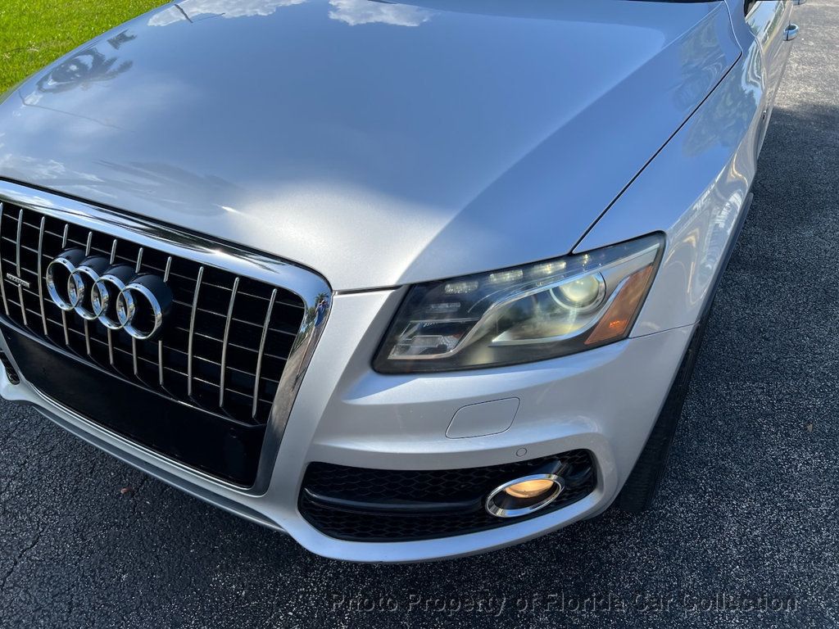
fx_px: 630
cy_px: 314
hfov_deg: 67.3
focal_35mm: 26
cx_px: 420
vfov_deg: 53.1
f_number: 1.5
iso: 50
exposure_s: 1/3077
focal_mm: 5.7
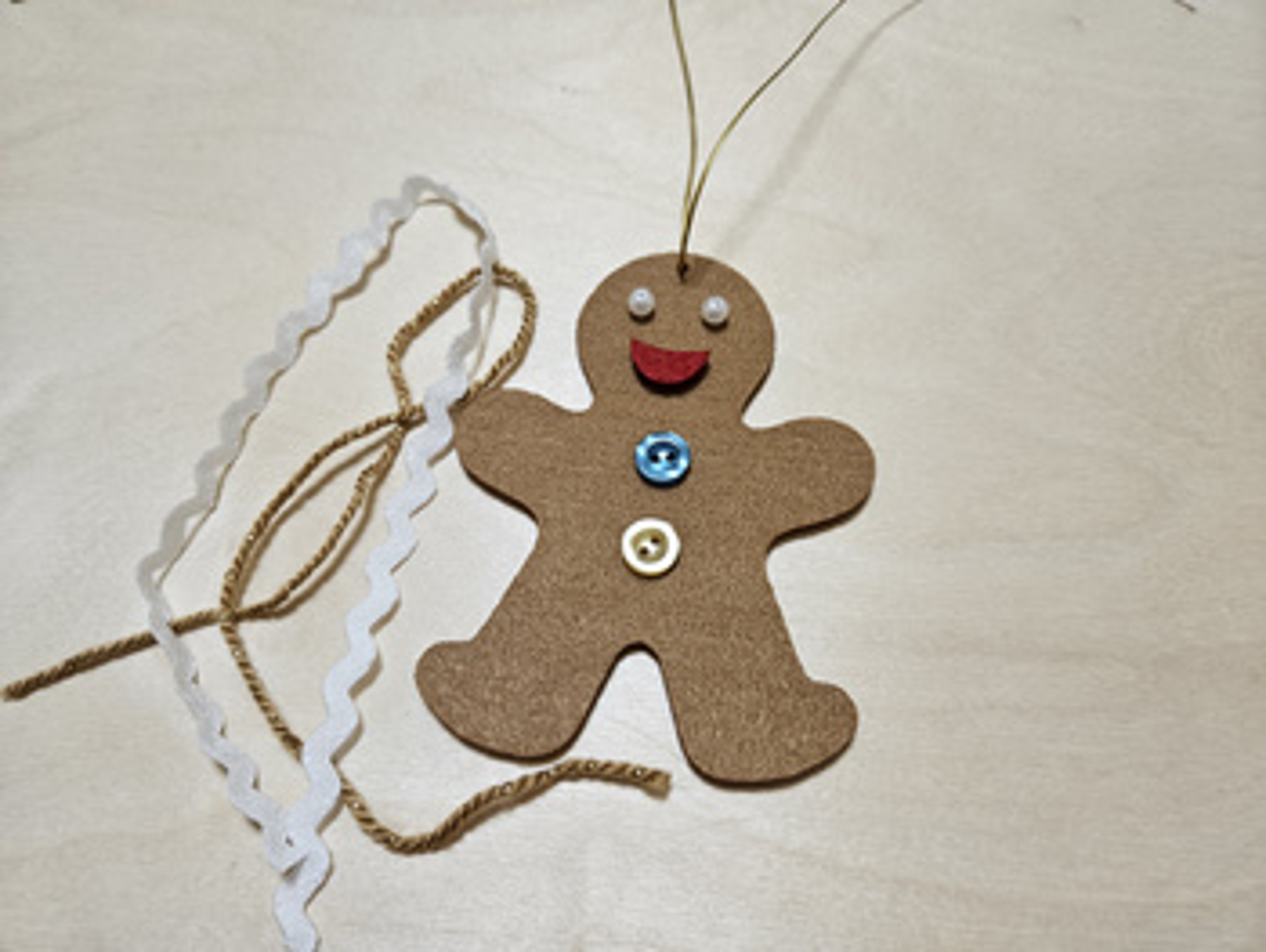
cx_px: 633
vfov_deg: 58.9
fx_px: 842
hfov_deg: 73.9
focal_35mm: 23
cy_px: 476
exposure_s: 1/180
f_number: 1.8
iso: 200
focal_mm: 5.4
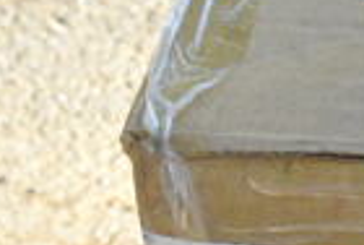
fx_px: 3182
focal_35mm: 314
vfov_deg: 4.4
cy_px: 162
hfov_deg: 6.4
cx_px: 736
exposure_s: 1/1250
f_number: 14
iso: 6400
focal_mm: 48
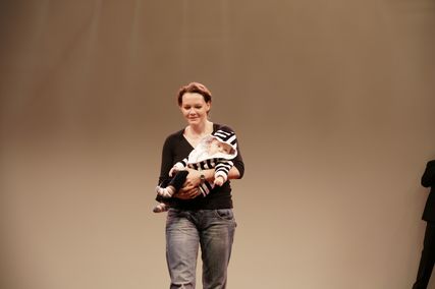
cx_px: 218
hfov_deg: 24.6
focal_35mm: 82
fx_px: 996
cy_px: 144
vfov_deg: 16.5
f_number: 4.5
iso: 250
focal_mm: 55
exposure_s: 1/100
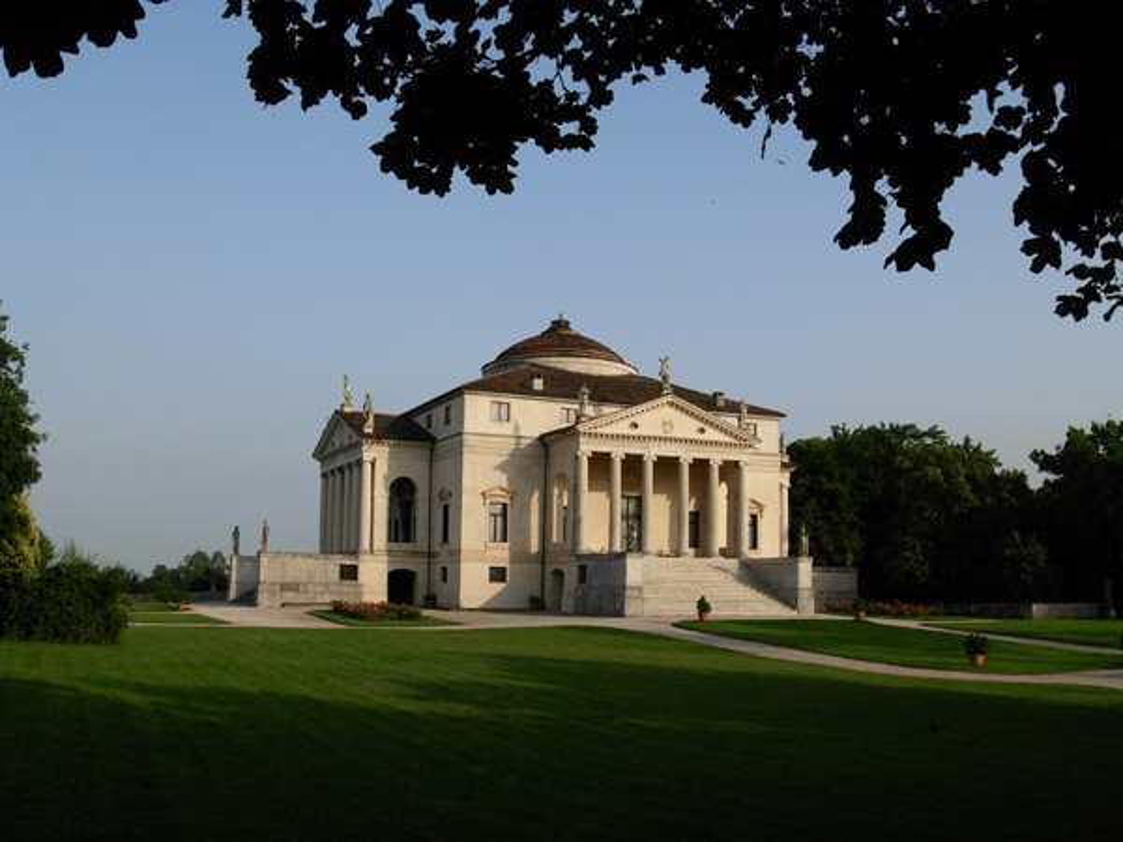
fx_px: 1233
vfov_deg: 37.7
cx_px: 562
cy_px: 421
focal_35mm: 38
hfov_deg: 49.0
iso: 79
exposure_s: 1/456
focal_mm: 6.3
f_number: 4.9
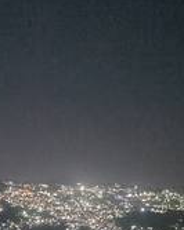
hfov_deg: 20.9
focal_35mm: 73
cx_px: 76
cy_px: 200
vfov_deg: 25.4
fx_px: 498
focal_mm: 5.4
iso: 1600
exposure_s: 1/4
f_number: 1.8
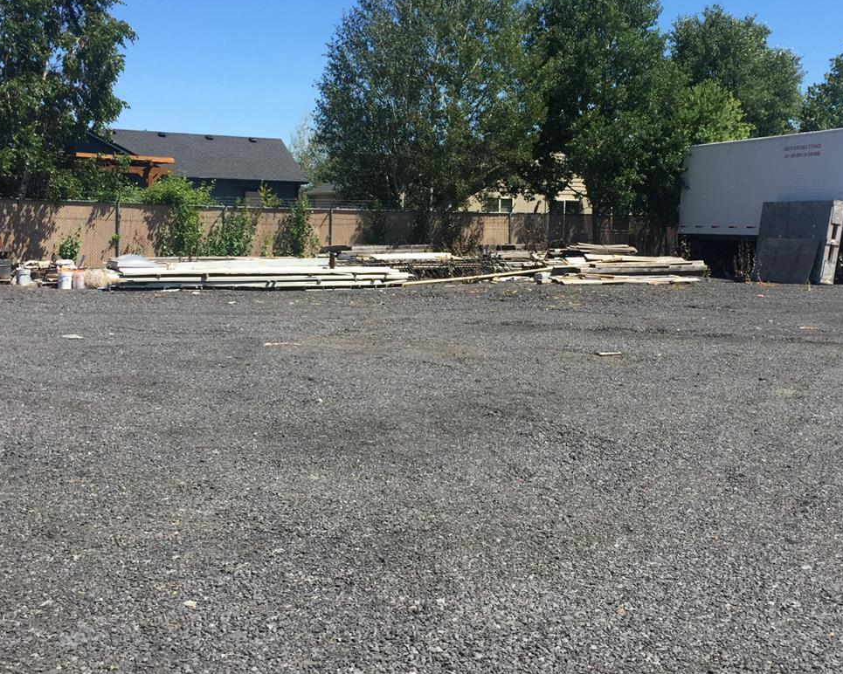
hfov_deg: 41.9
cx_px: 473
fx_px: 1098
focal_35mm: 44
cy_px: 285
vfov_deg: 34.1
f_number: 2.2
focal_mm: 4.15
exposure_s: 1/1130
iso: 32
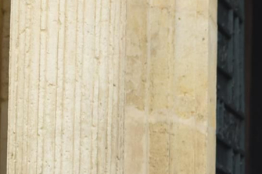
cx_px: 560
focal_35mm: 239
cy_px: 275
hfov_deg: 8.1
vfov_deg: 5.7
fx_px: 1738
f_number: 2.8
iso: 100
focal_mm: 50
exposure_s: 1/200
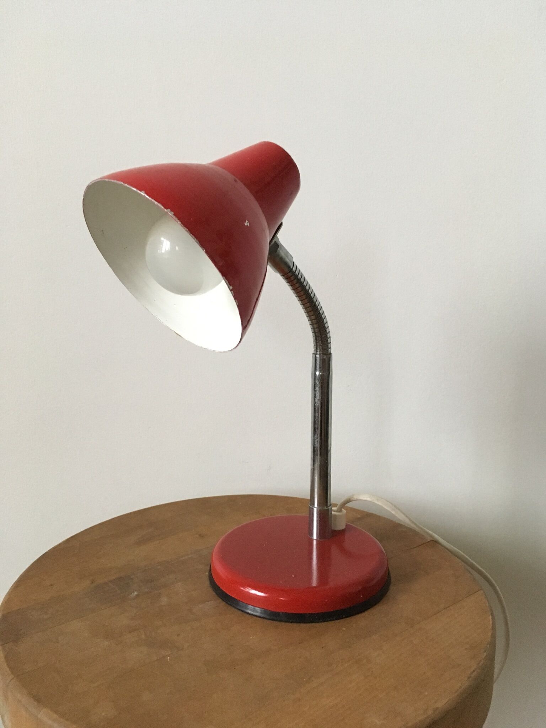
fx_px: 610
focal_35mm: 29
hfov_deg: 48.2
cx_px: 273
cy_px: 364
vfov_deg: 61.7
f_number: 2.2
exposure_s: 1/25
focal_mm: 4.15
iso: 200
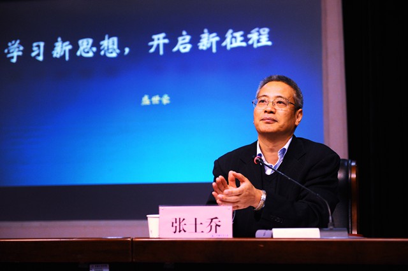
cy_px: 136
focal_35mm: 38
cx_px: 204
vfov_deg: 35.0
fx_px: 430
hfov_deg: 50.7
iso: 1600
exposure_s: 1/125
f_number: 2.8
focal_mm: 38
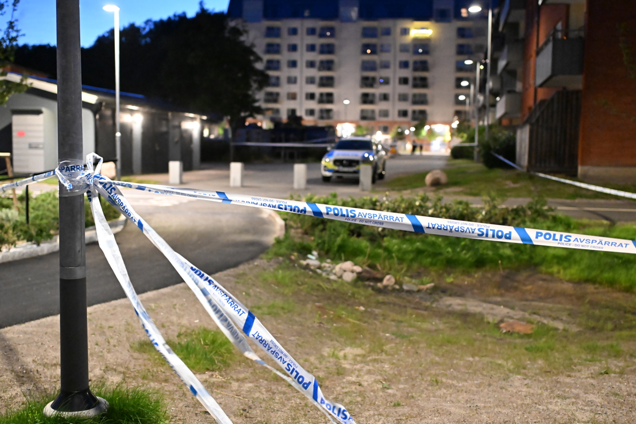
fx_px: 707
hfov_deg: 48.5
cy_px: 214
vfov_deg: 33.4
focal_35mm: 40
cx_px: 309
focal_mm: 35
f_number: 2.2
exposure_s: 1/50
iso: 10000
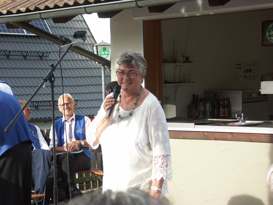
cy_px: 102
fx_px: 781
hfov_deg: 19.8
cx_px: 136
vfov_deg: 14.9
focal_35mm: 99
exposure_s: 1/640
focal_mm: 25.29
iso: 200
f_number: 3.5
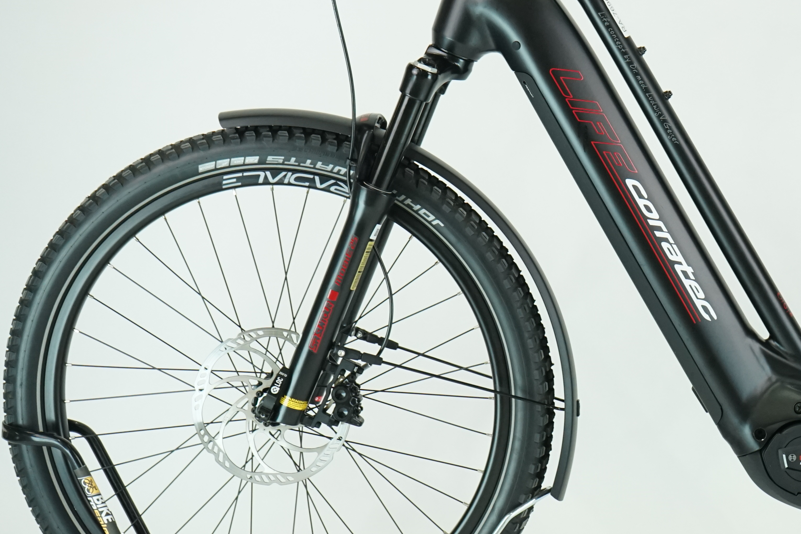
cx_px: 755
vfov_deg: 12.9
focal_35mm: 106
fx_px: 2358
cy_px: 205
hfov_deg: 18.9
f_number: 6.3
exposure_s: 1/200
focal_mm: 54
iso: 1600
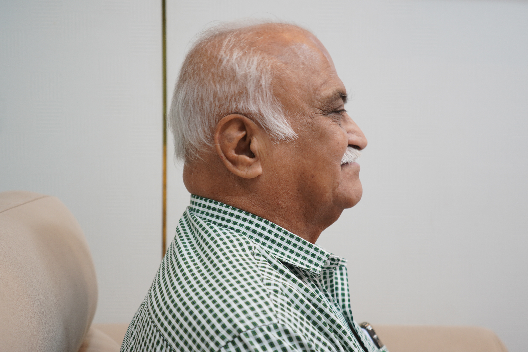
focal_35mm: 42
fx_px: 616
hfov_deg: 46.4
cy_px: 176
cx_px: 264
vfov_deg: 31.9
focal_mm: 28
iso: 200
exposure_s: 1/30
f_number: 3.5
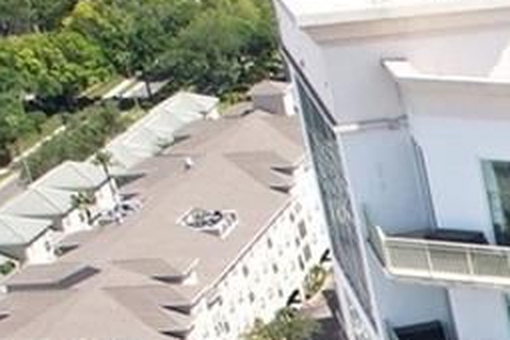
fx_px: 1955
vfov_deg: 9.0
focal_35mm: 138
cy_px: 796
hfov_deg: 12.1
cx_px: 1198
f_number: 2.8
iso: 100
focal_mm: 8.38
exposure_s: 1/1000
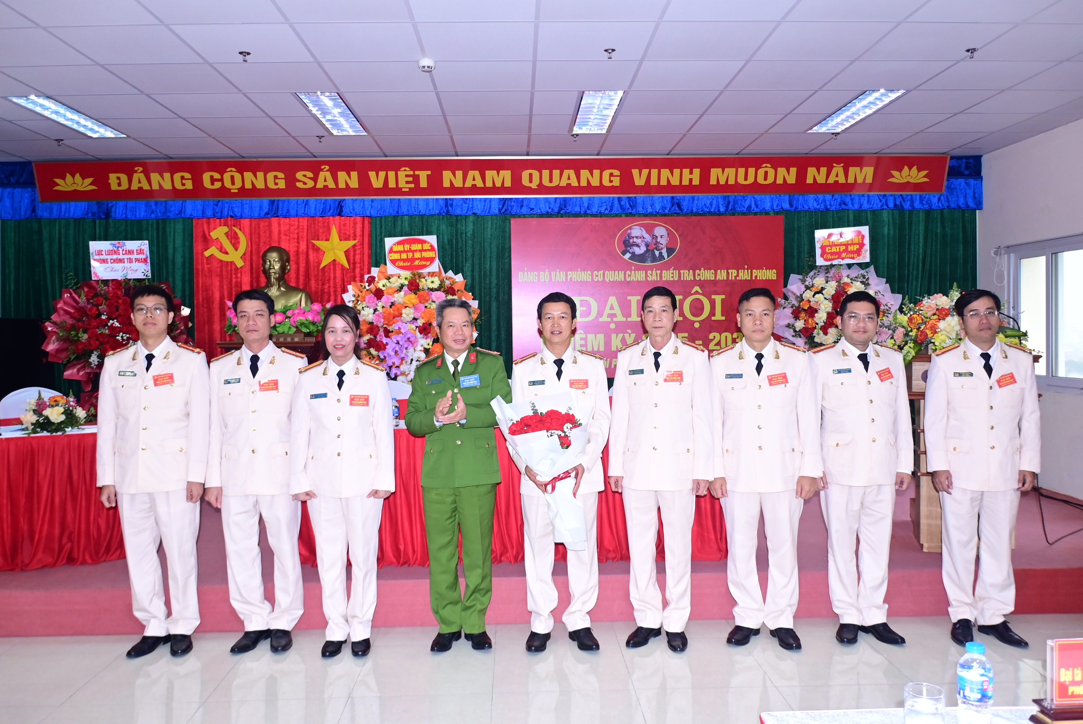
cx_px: 542
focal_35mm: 27
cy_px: 362
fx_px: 813
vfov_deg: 48.0
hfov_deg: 67.3
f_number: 3.5
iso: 1000
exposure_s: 1/200
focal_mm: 18
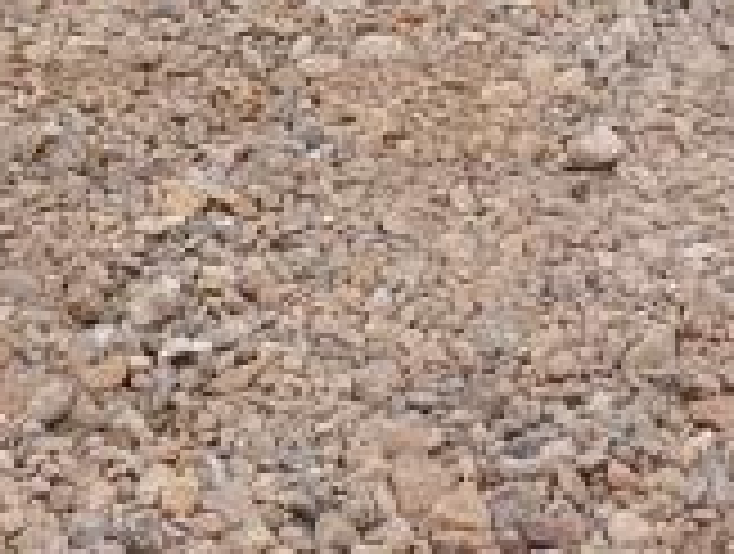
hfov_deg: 12.1
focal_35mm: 163
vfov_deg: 8.2
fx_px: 3464
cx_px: 392
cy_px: -923
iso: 50
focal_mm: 4.32
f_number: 2.4
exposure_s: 1/388
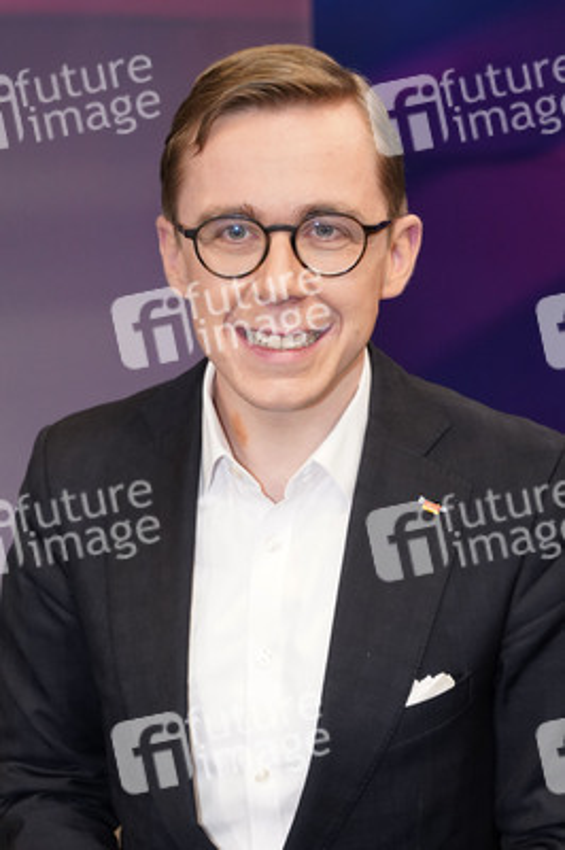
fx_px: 1368
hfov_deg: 23.3
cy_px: 425
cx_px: 282
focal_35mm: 58
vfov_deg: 34.5
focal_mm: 58
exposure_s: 1/125
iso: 2000
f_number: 5.6
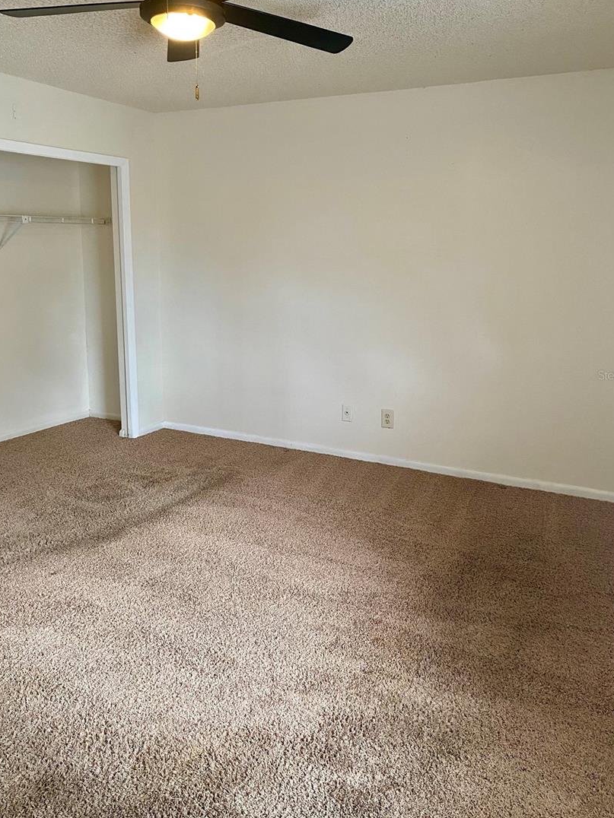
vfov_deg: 61.6
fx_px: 686
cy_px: 375
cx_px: 310
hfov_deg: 48.2
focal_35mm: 29
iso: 160
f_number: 1.8
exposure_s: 1/60
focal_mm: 4.25
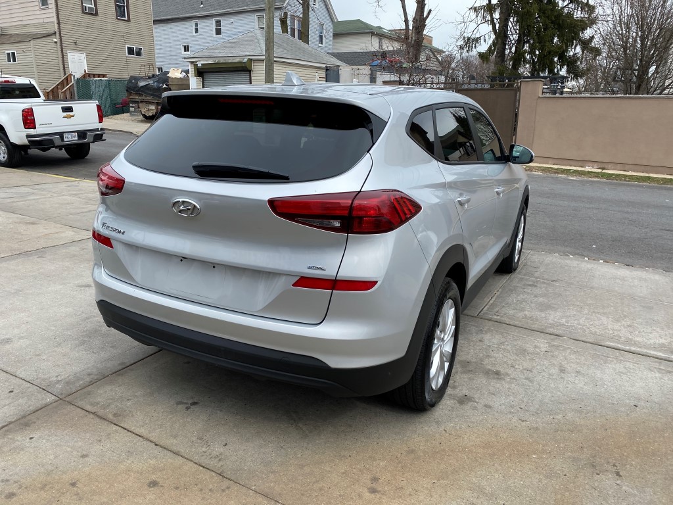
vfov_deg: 53.1
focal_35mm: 26
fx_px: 505
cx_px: 336
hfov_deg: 67.3
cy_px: 252
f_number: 1.8
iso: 32
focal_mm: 4.25
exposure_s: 1/1274
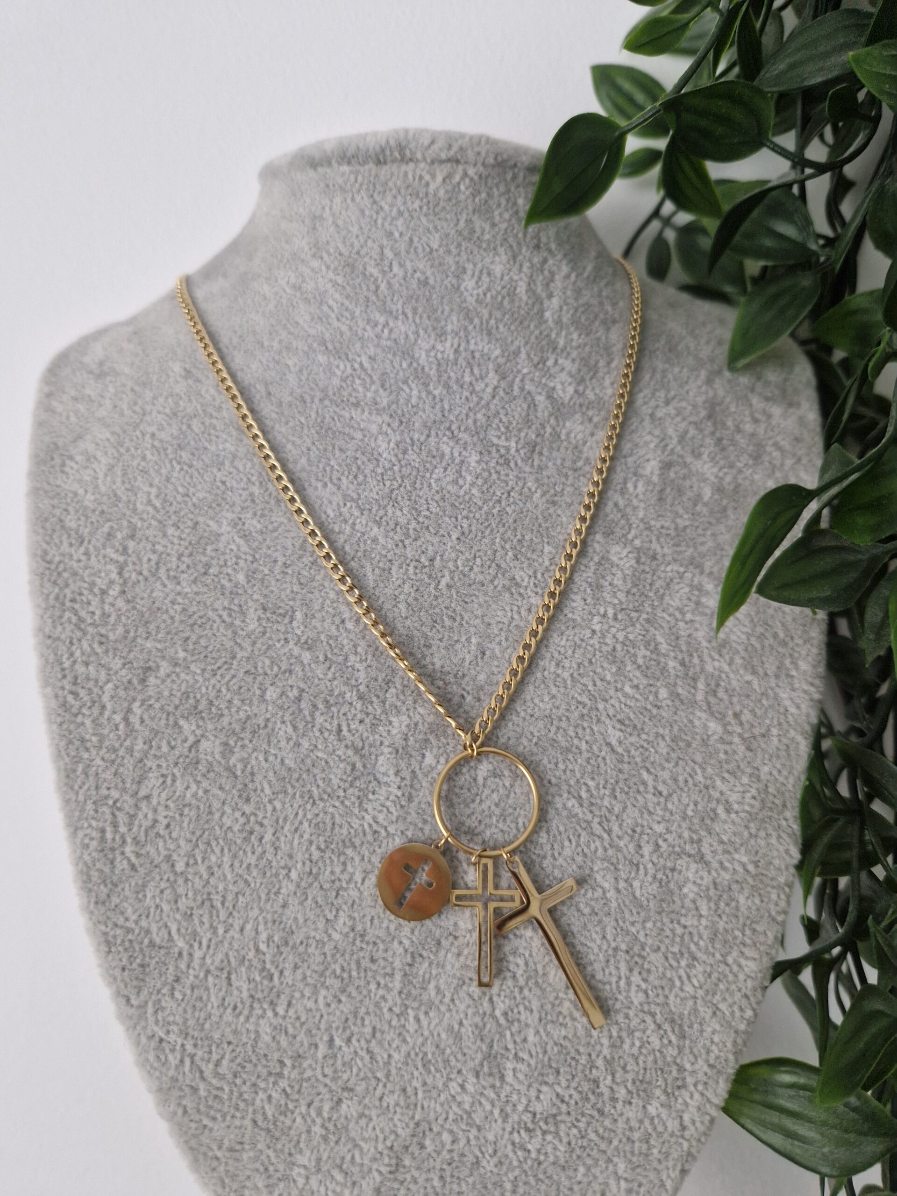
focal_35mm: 23
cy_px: 598
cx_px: 448
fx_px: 795
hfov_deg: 58.9
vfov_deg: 73.9
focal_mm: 5.4
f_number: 1.8
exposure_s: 1/100
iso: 50
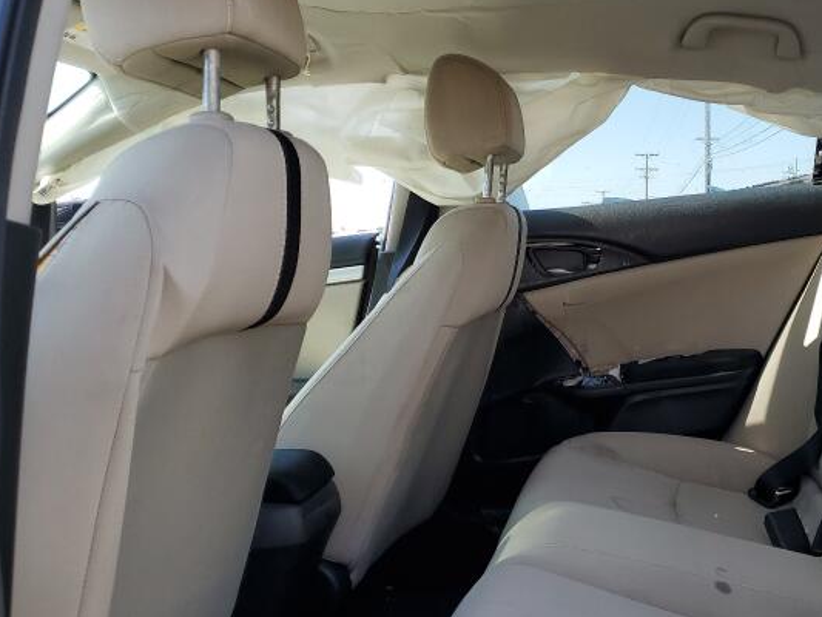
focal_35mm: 39
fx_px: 926
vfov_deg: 36.6
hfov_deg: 46.8
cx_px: 569
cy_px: 395
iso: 50
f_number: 1.5
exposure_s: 1/370
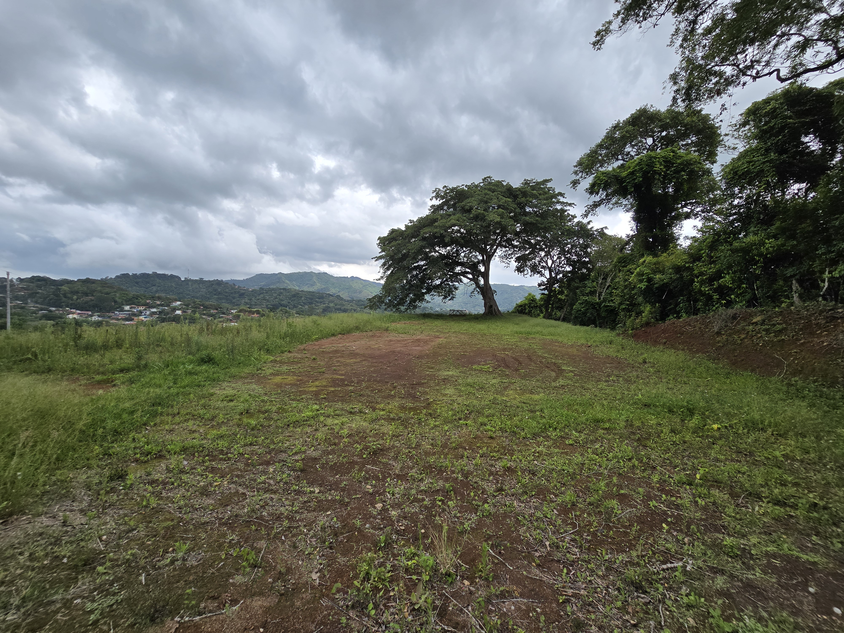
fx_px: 317
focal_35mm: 13
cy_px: 316
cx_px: 422
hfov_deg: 106.2
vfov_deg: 89.9
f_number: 2.2
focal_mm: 2.2
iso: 100
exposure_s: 1/2000
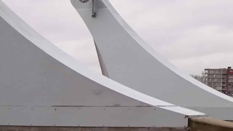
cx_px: 290
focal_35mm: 101
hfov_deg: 19.7
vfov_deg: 12.0
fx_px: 624
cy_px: 57
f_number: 1.9
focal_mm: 3.7
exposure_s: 1/33
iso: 80
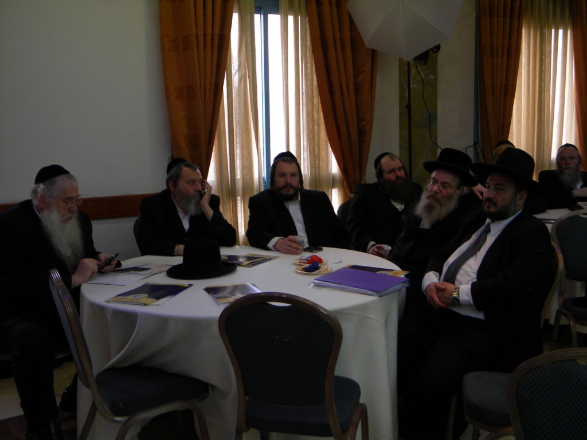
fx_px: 695
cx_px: 294
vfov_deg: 35.1
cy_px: 220
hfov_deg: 45.8
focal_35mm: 41
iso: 80
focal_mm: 7.3
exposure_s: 1/24
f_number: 3.8
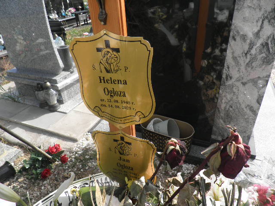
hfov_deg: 71.6
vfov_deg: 56.8
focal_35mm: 24
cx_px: 138
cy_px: 103
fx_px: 191
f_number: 8.3
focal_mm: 4.3
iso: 64
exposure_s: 1/100
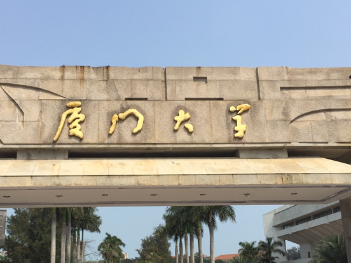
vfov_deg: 34.0
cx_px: 140
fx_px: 426
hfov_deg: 44.6
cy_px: 176
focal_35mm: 42
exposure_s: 1/2198
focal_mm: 4.15
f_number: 2.2
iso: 32
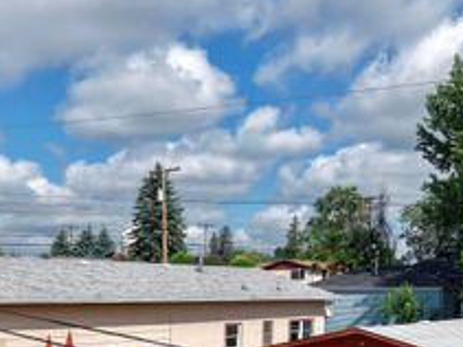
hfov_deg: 33.5
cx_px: 158
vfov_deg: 24.6
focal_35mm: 57
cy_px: 335
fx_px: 762
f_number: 1.8
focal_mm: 8.67
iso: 130
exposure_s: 1/4000
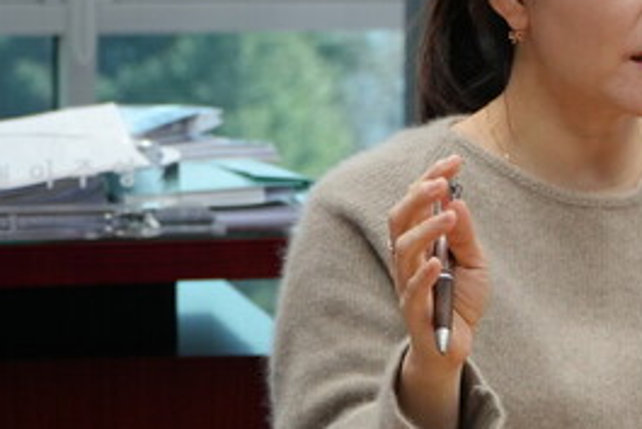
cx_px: 705
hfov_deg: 12.4
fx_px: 2908
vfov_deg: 8.4
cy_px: 143
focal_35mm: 163
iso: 1000
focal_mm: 48
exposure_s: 1/160
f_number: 4
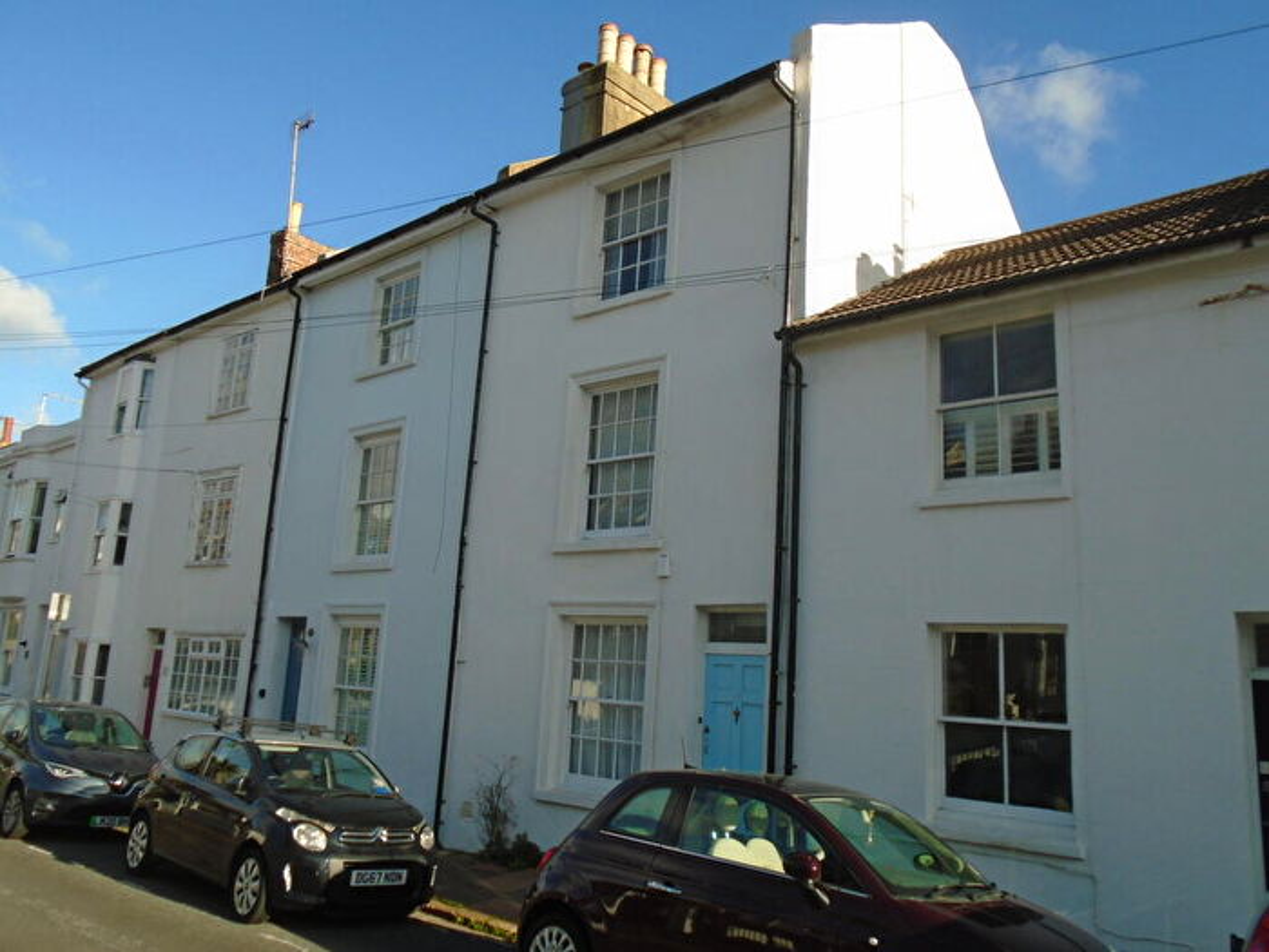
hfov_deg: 67.3
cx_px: 634
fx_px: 953
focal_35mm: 26
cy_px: 476
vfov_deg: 53.1
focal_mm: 4.6
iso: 100
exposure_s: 1/800
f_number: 3.2
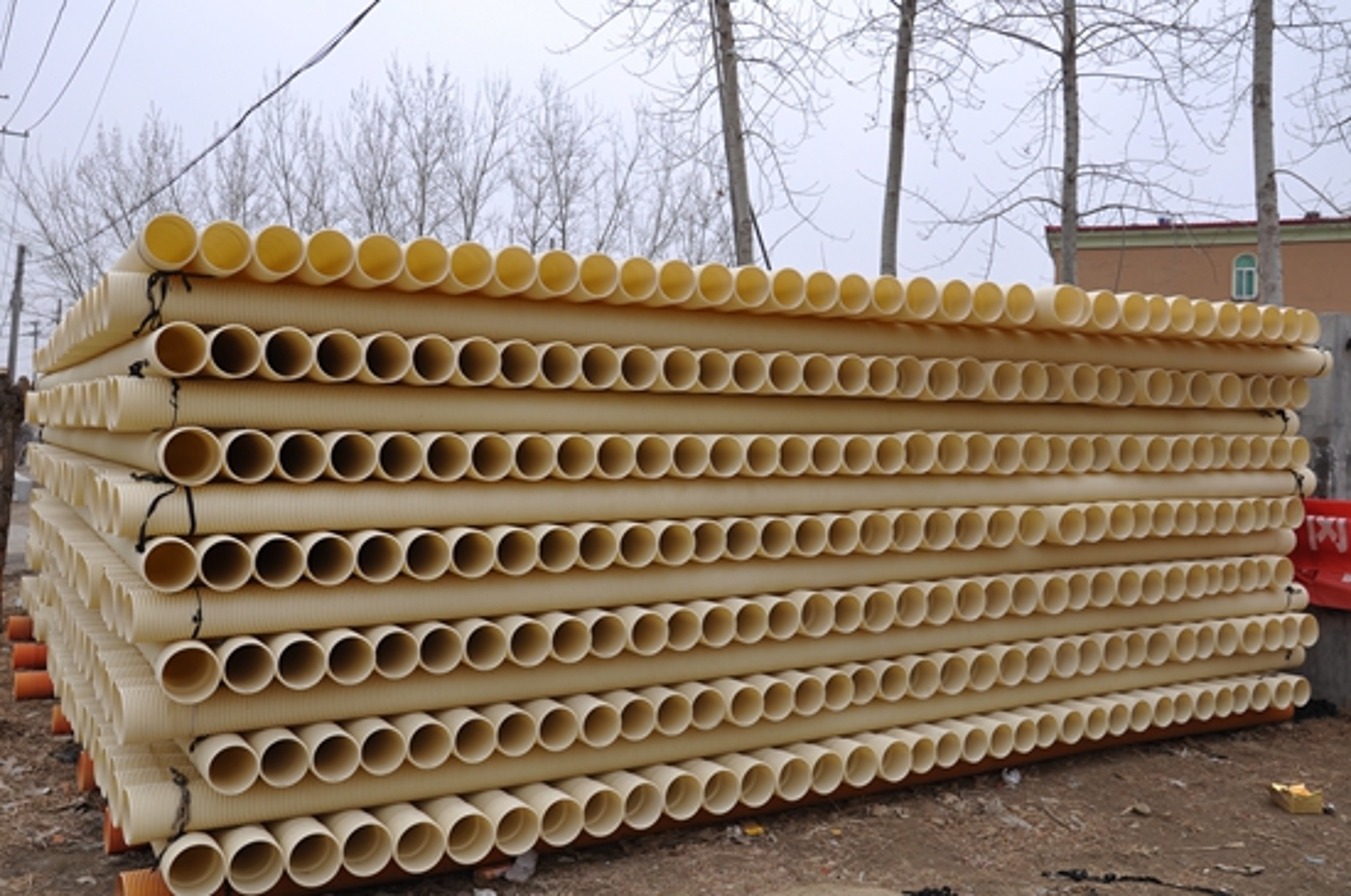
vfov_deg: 39.9
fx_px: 1237
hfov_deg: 57.3
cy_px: 448
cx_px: 676
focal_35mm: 33
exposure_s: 1/200
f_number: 7.1
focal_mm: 22
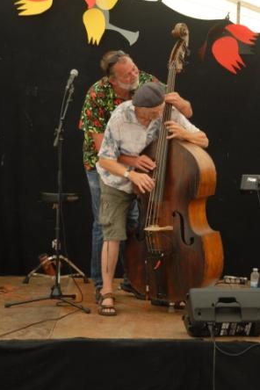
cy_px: 195
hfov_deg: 13.3
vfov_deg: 19.8
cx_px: 129
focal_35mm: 103
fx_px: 1116
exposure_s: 1/100
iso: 400
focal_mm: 68
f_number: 5
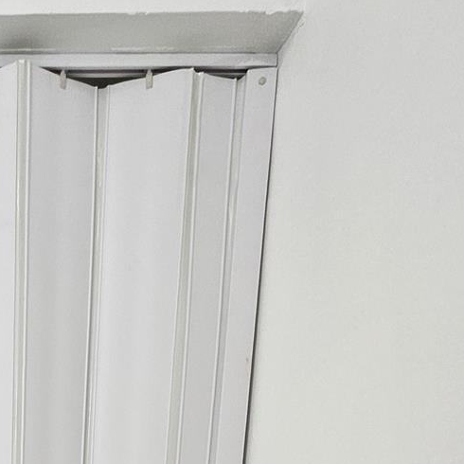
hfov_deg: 37.7
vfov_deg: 29.7
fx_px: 546
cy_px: 680
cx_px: -58
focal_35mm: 36
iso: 40
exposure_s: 1/120
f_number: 2.2
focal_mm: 1.74
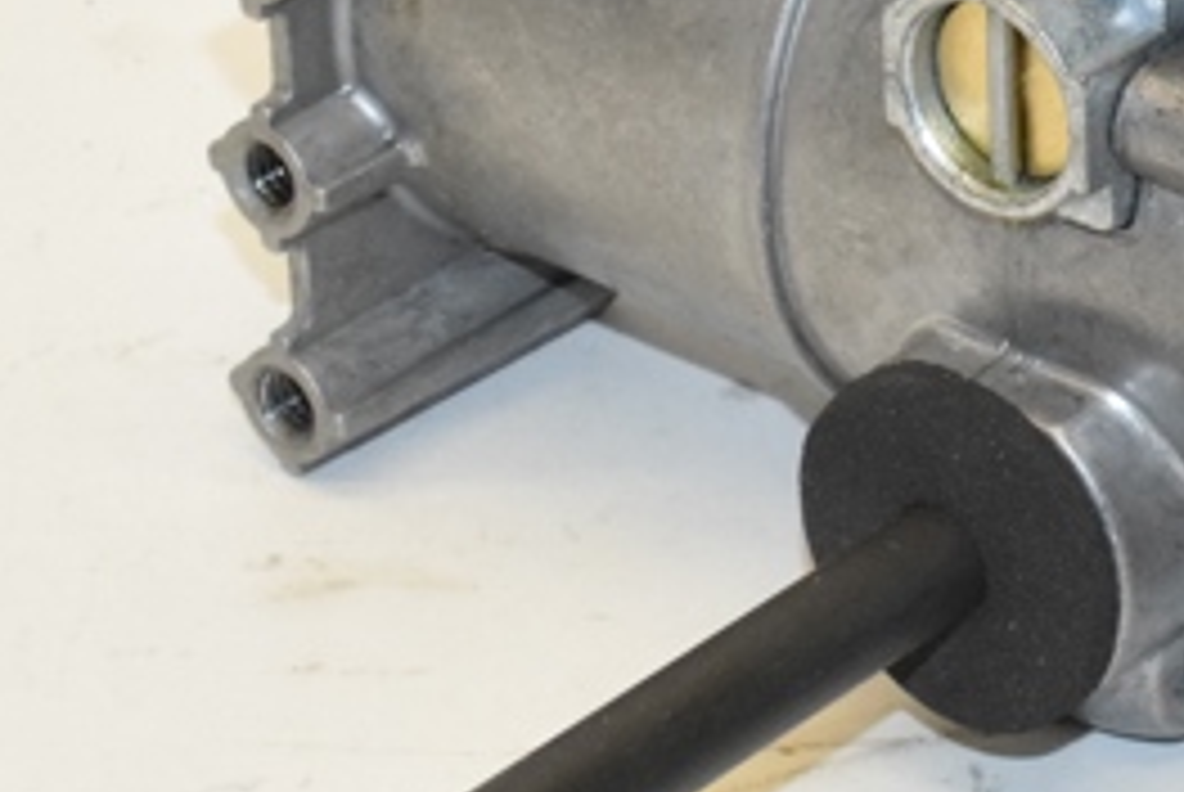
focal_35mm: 210
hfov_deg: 9.7
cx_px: 1193
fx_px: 6914
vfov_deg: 6.6
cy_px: 367
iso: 3200
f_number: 20
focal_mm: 46
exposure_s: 1/200
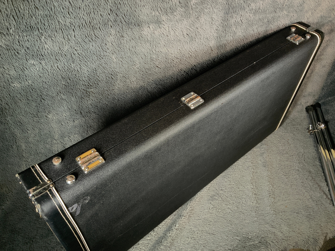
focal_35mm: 29
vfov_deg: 48.2
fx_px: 281
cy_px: 126
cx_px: 168
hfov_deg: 61.7
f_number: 1.8
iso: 64
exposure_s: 1/78
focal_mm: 3
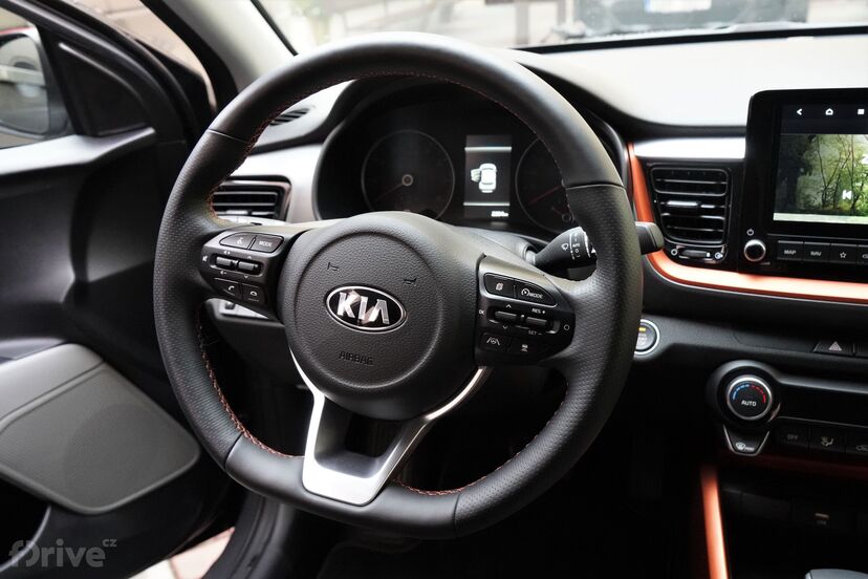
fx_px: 747
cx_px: 434
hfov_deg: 60.3
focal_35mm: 31
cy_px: 290
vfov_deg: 42.3
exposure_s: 1/200
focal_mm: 31
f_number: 6.3
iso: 12800
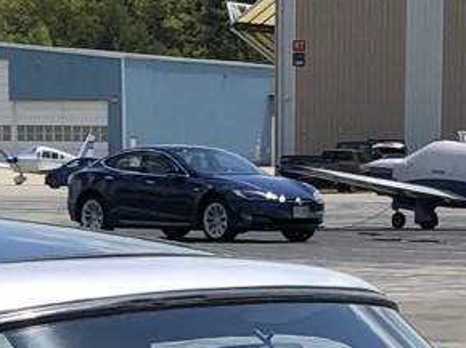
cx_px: 313
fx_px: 2663
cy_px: 874
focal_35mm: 198
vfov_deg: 7.0
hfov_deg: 10.0
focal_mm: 3.99
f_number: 1.8
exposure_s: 1/2525
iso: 20
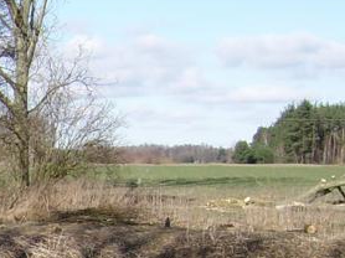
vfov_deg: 11.2
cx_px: -171
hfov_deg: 14.3
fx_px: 1285
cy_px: 345
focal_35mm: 129
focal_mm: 5.95
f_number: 5.8
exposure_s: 1/229
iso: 50
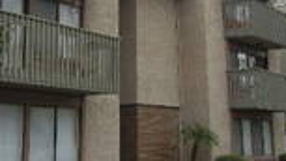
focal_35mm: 74
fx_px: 561
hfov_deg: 28.3
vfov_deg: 16.0
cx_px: 84
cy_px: 2
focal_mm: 5.4
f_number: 3.5
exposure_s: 1/310
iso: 160
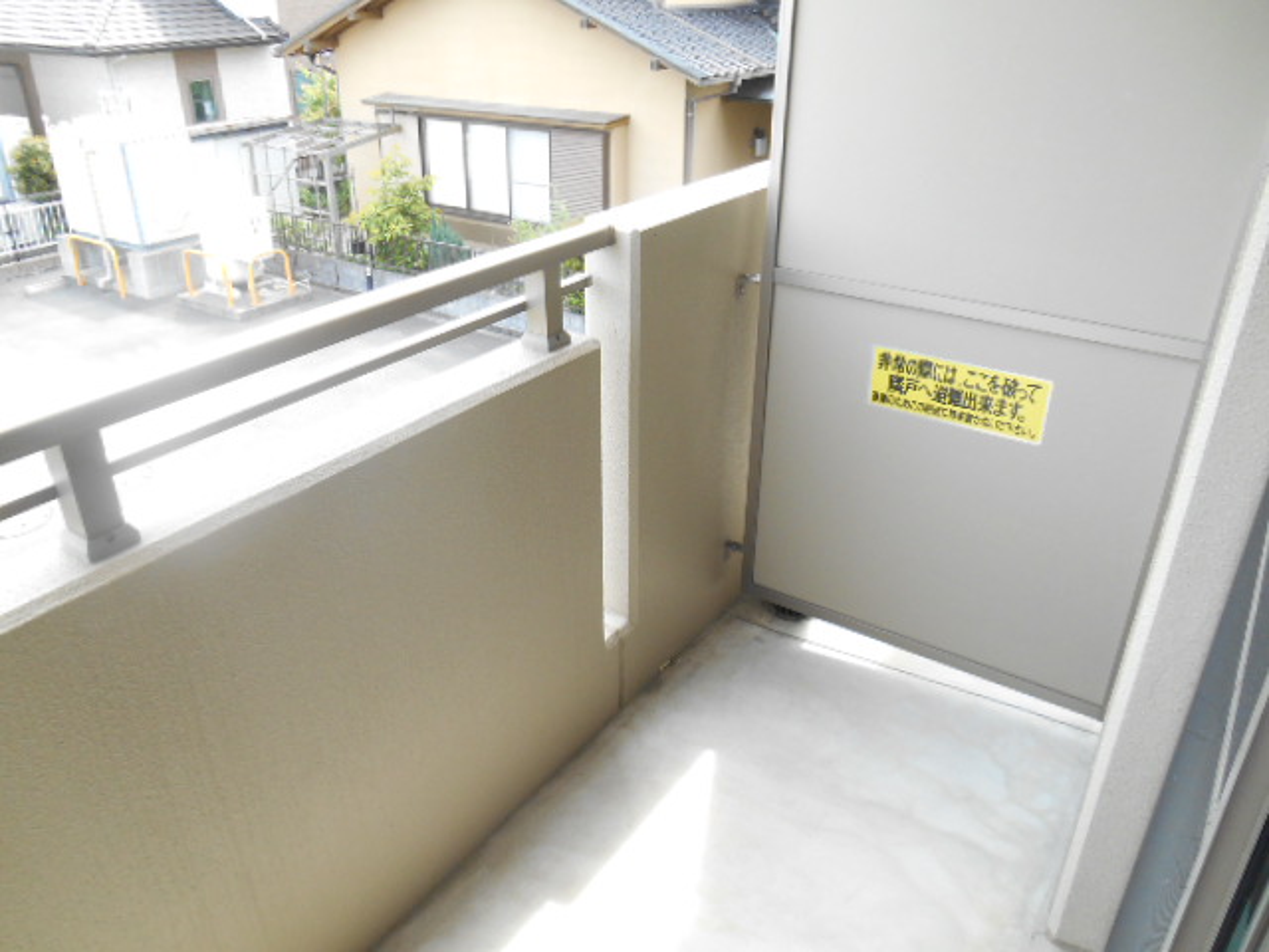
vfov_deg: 53.1
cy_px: 476
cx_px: 634
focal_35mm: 26
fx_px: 953
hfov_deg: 67.3
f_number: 3.4
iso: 250
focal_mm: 4.7
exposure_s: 1/250
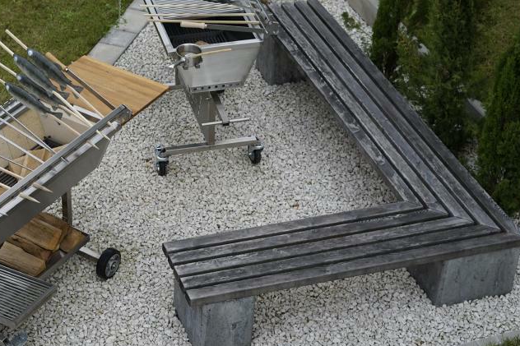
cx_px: 132
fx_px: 1170
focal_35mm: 81
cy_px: 148
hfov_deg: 24.8
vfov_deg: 16.8
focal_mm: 50
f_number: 4
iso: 100
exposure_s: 1/60
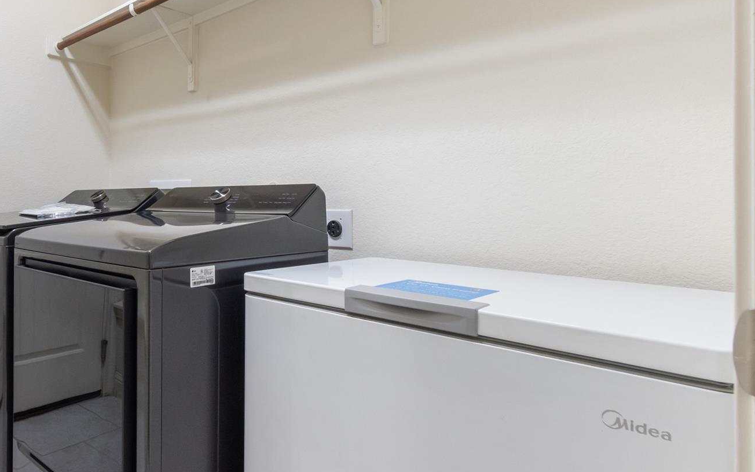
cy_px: 194
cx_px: 192
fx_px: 494
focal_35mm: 24
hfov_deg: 70.0
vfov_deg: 50.8
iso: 560
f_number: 8
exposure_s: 1/15
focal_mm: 10
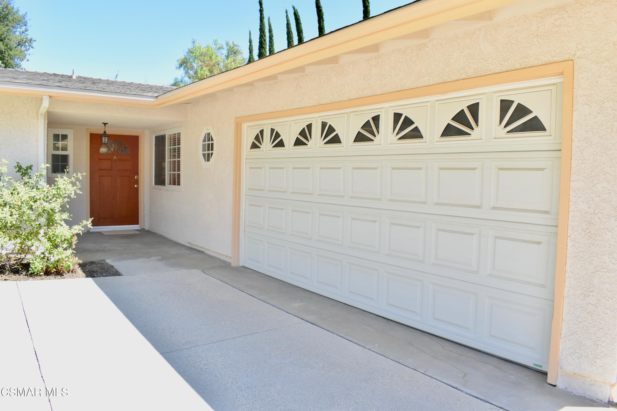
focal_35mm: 27
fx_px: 463
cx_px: 308
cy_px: 206
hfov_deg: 67.4
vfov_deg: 47.9
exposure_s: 1/250
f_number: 8
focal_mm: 18
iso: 400
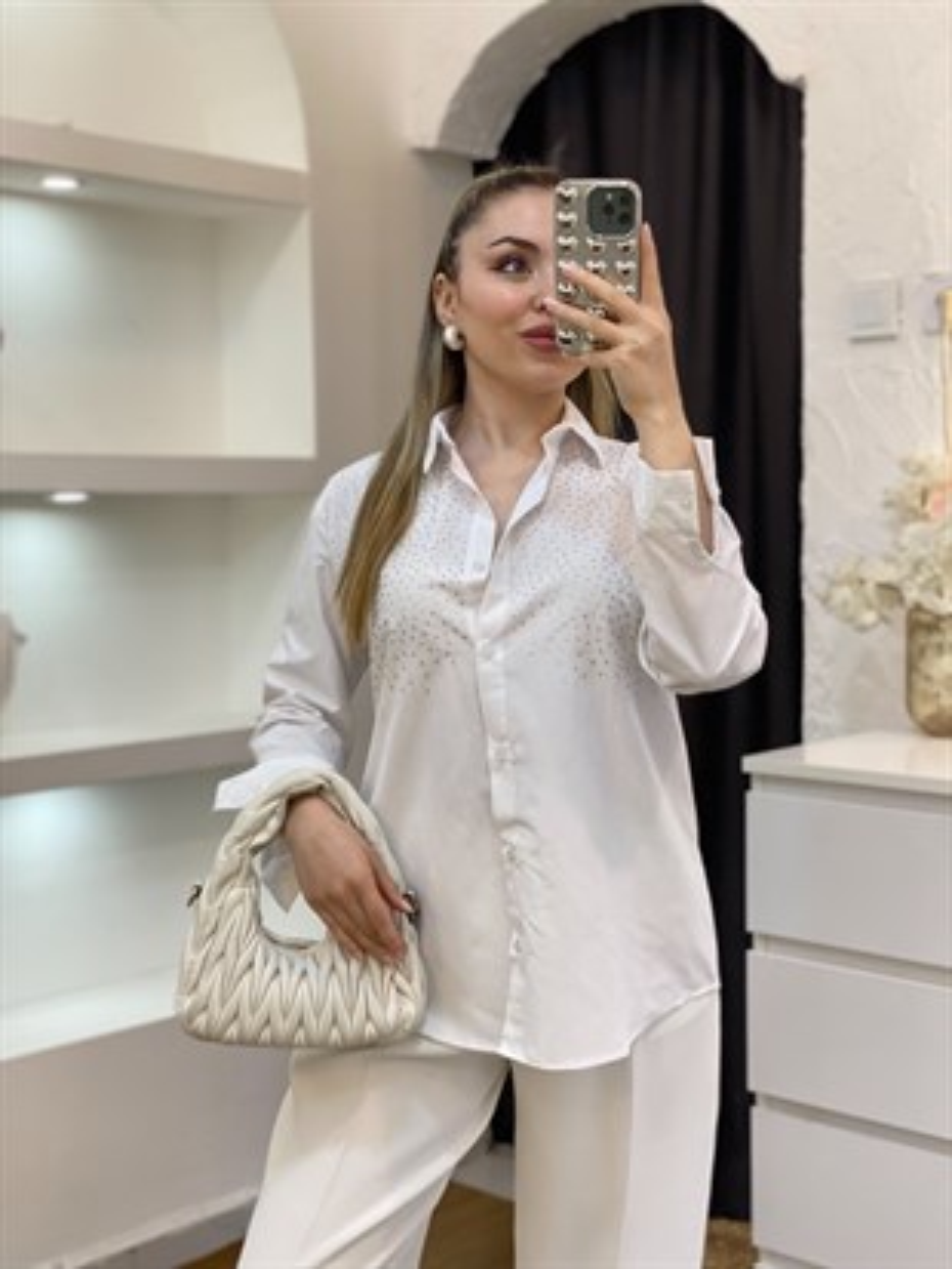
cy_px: 634
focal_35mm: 52
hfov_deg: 28.0
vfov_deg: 36.8
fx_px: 1906
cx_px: 476
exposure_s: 1/100
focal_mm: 6
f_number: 2
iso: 64
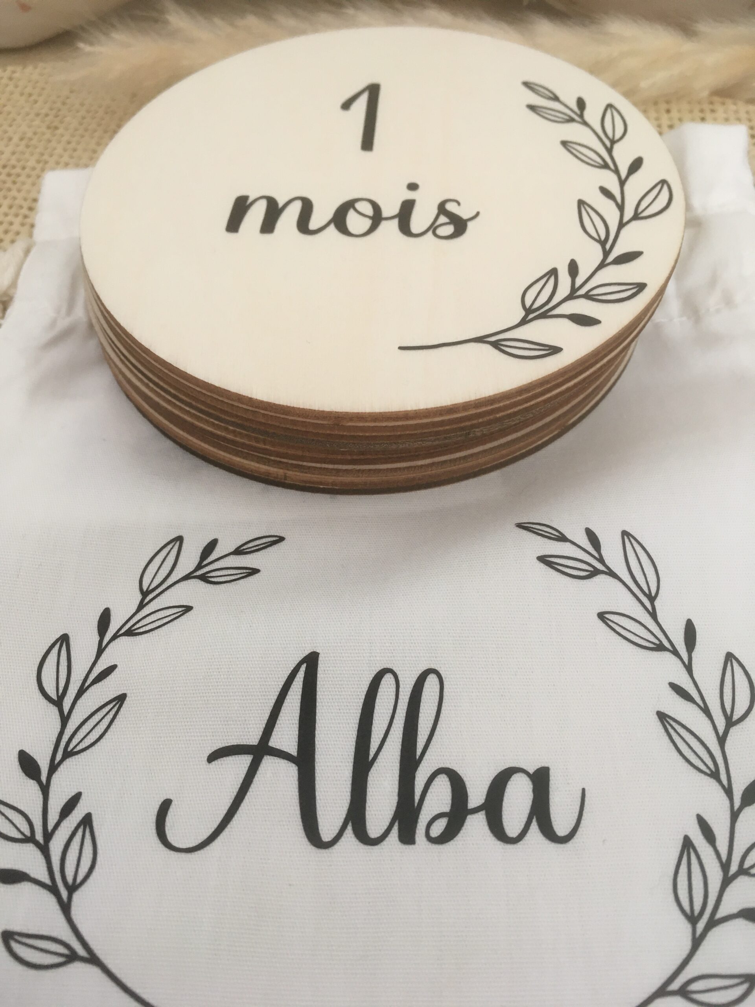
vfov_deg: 61.7
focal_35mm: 29
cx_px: 378
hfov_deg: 48.2
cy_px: 504
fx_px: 843
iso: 100
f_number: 2.2
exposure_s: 1/33
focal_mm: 4.15
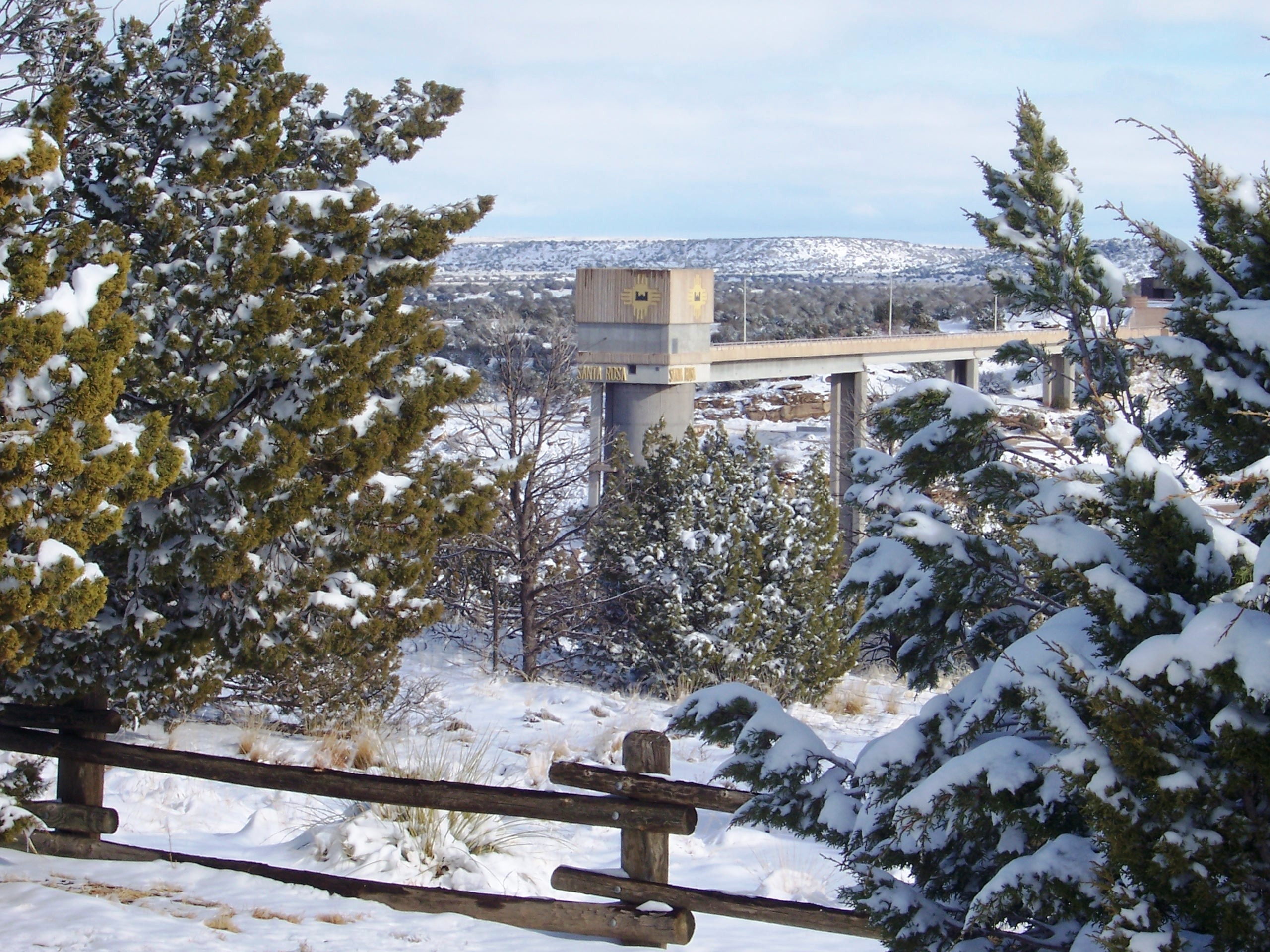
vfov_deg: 14.5
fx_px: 3742
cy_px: 476
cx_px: 635
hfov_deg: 19.3
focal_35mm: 102
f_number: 9.5
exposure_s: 1/250
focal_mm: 16.8
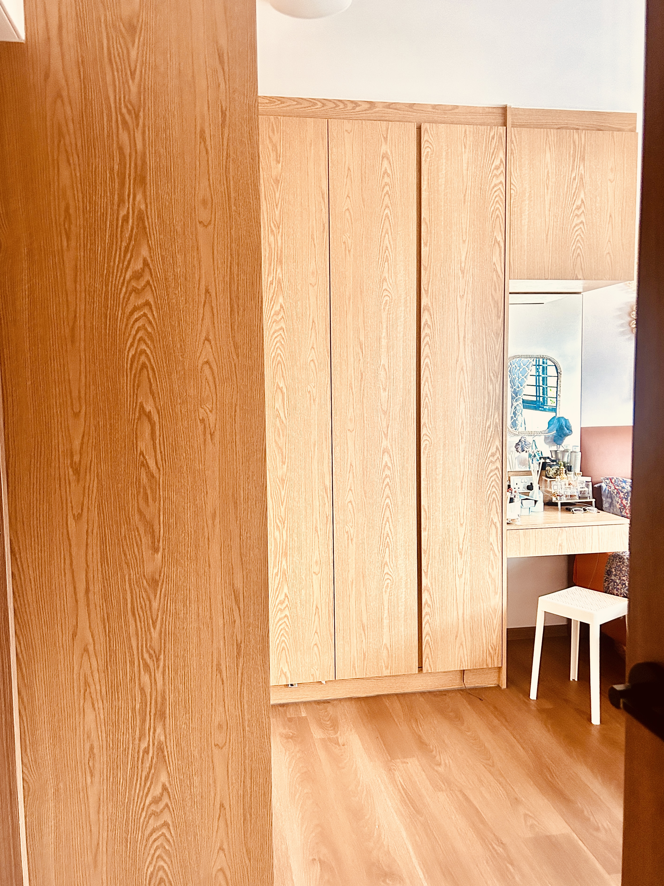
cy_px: 443
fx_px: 665
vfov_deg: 67.3
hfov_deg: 53.1
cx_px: 332
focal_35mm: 26
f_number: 1.5
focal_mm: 5.7
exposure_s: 1/60
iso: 500
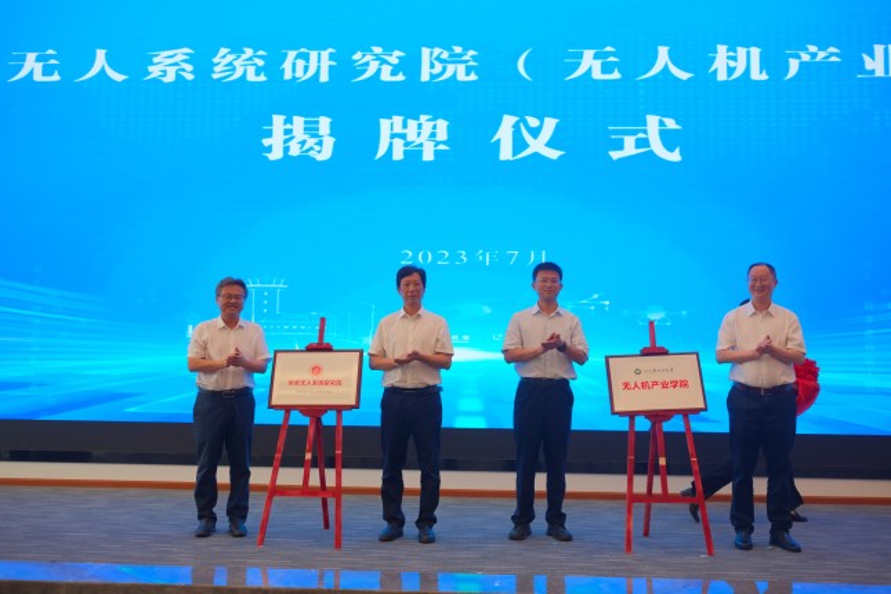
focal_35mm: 35
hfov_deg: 54.4
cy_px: 297
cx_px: 446
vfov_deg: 37.9
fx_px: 866
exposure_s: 1/640
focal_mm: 23
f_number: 2.2
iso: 1600
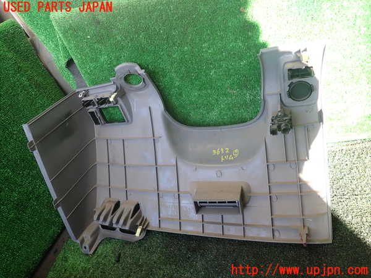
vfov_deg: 54.9
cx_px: 186
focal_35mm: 25
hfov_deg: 69.4
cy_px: 139
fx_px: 268
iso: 100
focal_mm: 4.5
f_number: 2
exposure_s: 1/80
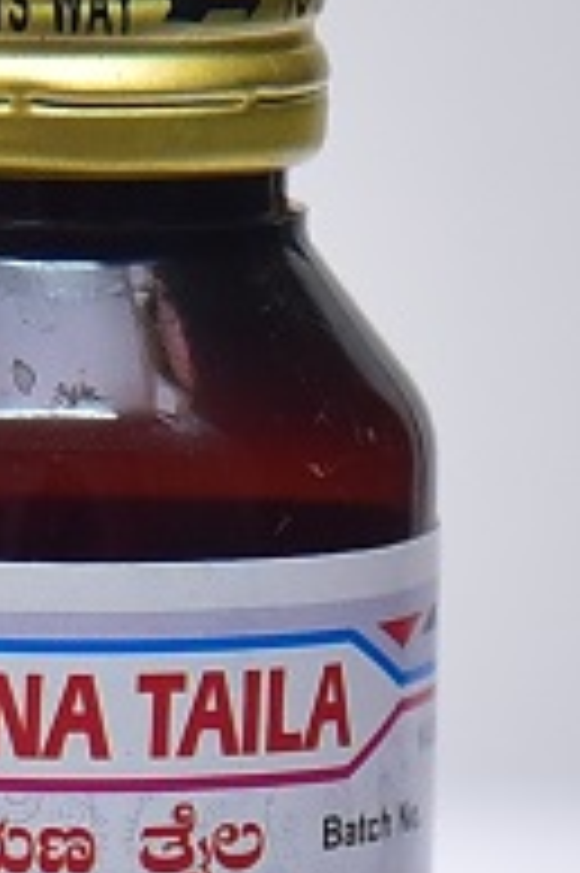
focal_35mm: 266
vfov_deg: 7.7
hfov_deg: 5.2
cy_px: 878
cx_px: 81
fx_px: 6439
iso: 1250
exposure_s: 1/160
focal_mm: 98
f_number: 4
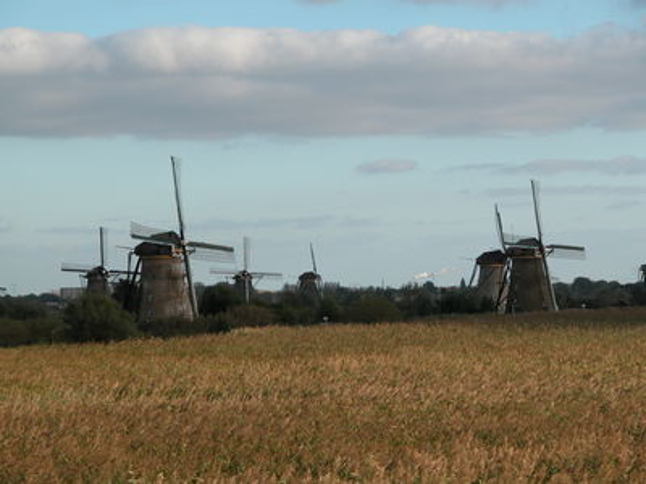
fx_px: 2967
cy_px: 242
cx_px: 323
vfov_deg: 9.3
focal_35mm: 159
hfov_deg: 12.4
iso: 100
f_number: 5.6
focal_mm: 41.1
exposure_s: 1/321
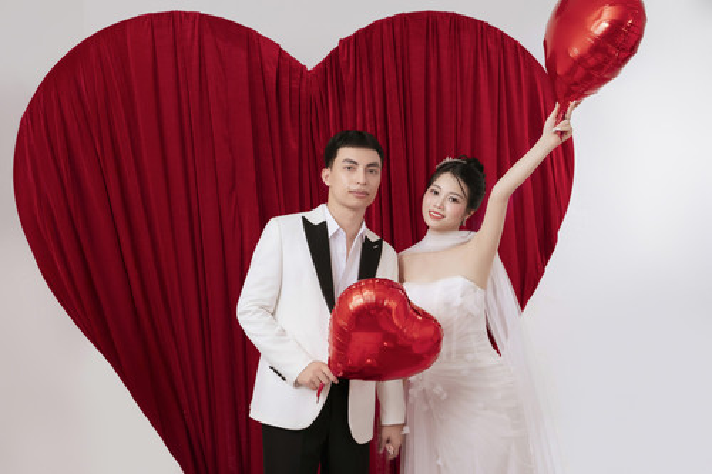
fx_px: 909
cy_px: 237
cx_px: 356
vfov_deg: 29.2
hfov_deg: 42.8
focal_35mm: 46
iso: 400
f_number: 5.6
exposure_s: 1/160
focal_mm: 46
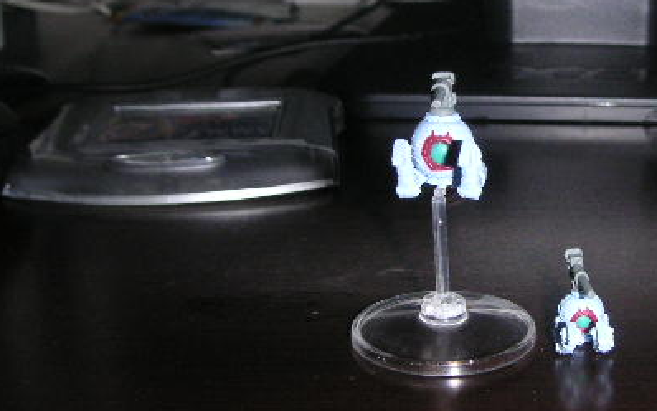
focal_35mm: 63
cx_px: 492
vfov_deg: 20.6
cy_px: 203
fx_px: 1128
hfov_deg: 31.9
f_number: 6.7
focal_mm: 5.7
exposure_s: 1/45
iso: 160
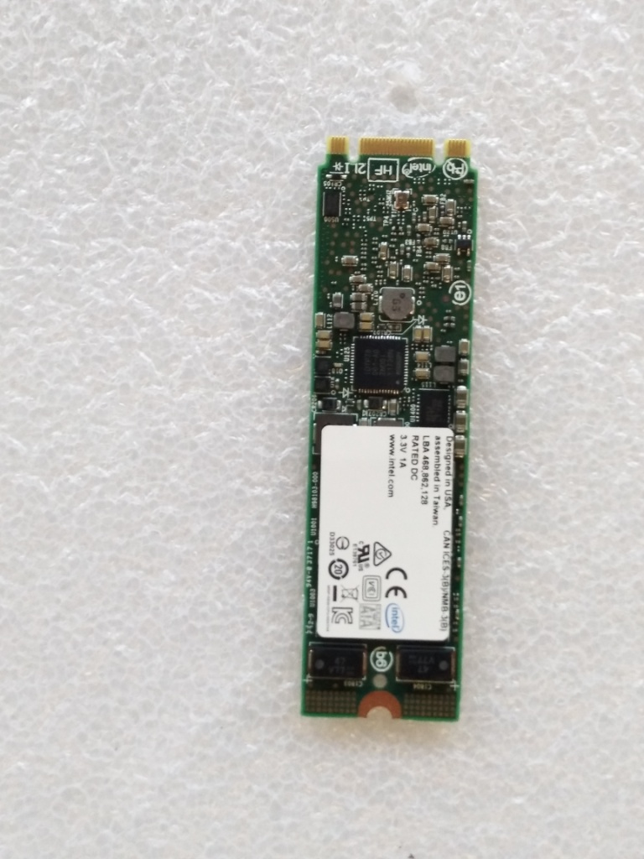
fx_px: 645
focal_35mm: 26
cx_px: 322
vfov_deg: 67.3
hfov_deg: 53.1
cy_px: 430
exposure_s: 1/33.3
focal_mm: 3.88
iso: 400
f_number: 2
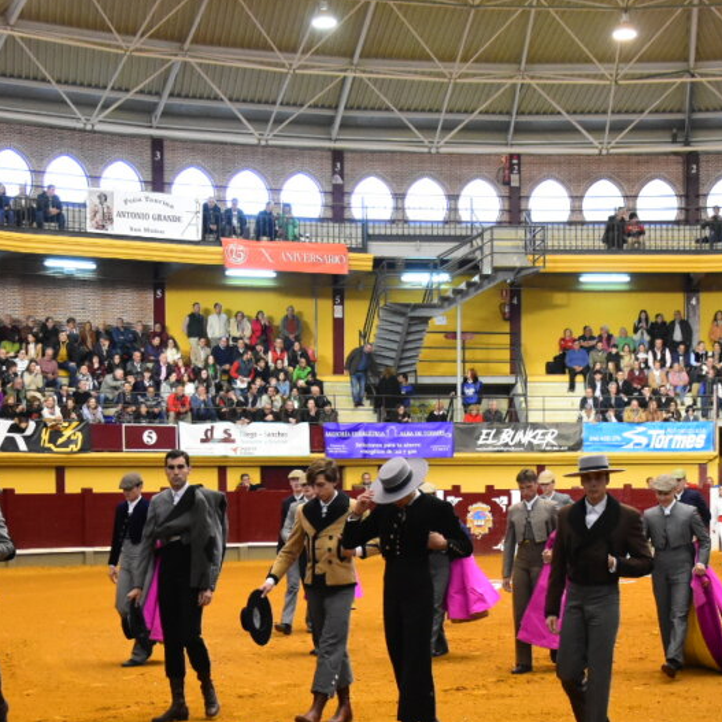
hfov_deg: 26.5
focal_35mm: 65
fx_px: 1535
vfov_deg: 26.1
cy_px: 554
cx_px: 386
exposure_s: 1/160
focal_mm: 21
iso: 3200
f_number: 4.5
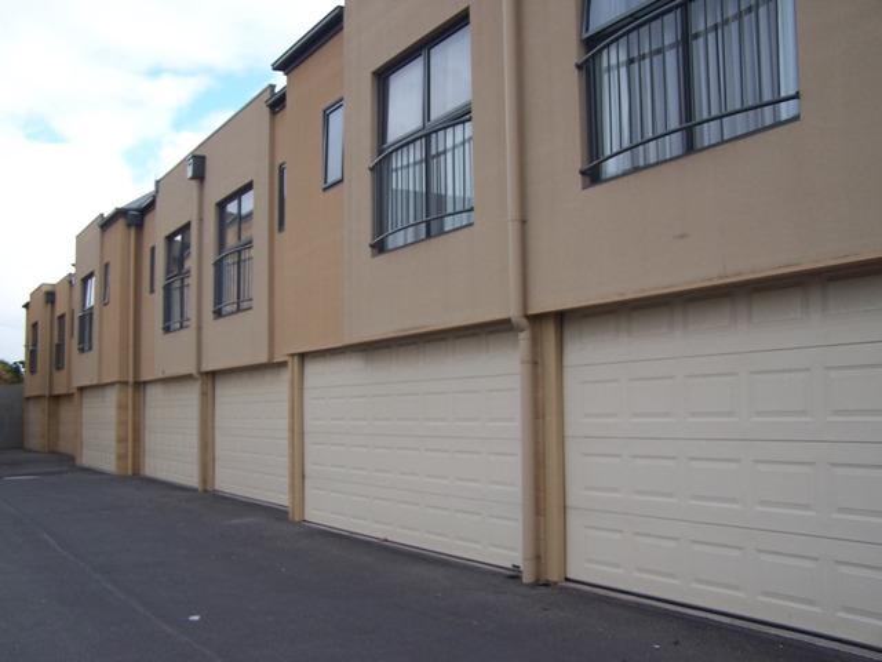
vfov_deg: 37.7
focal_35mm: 38
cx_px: 441
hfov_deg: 49.0
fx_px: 968
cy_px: 331
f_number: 2.8
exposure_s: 1/350
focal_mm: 6.3
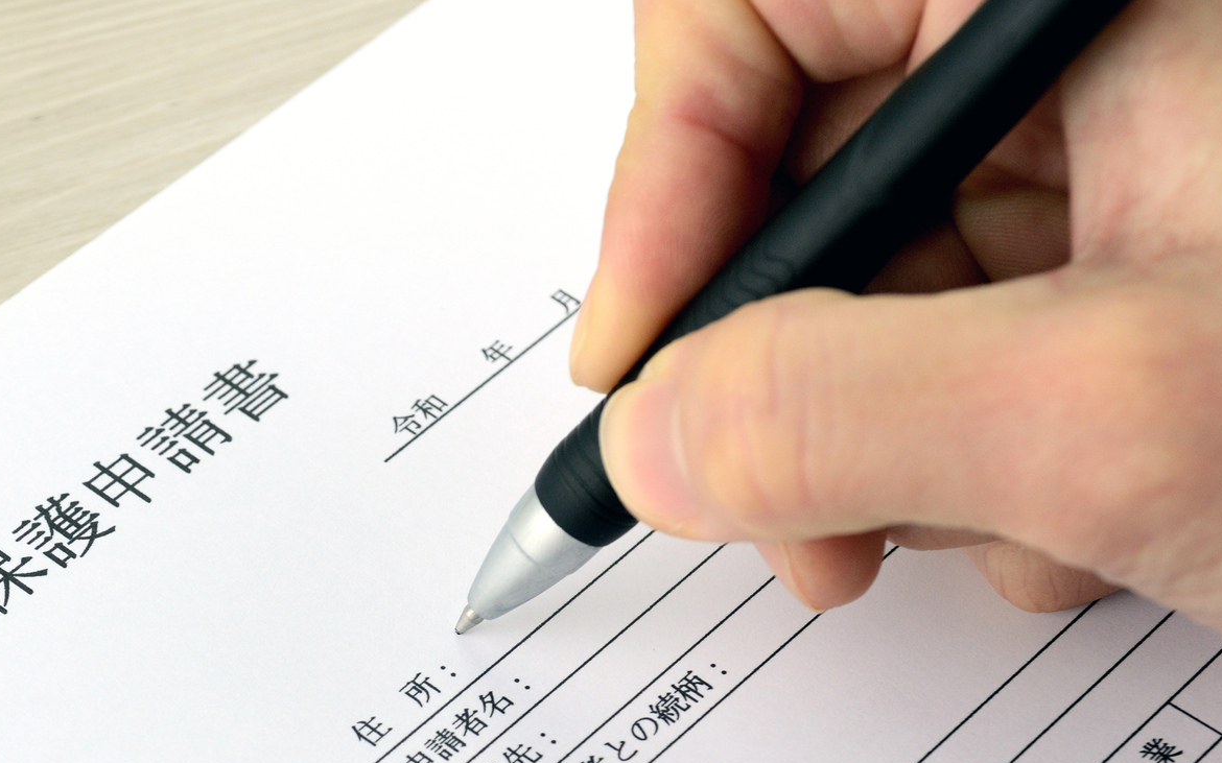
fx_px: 4063
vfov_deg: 10.7
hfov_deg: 17.0
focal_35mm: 122
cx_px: 283
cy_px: 662
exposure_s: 1/80
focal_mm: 70
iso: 640
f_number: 10
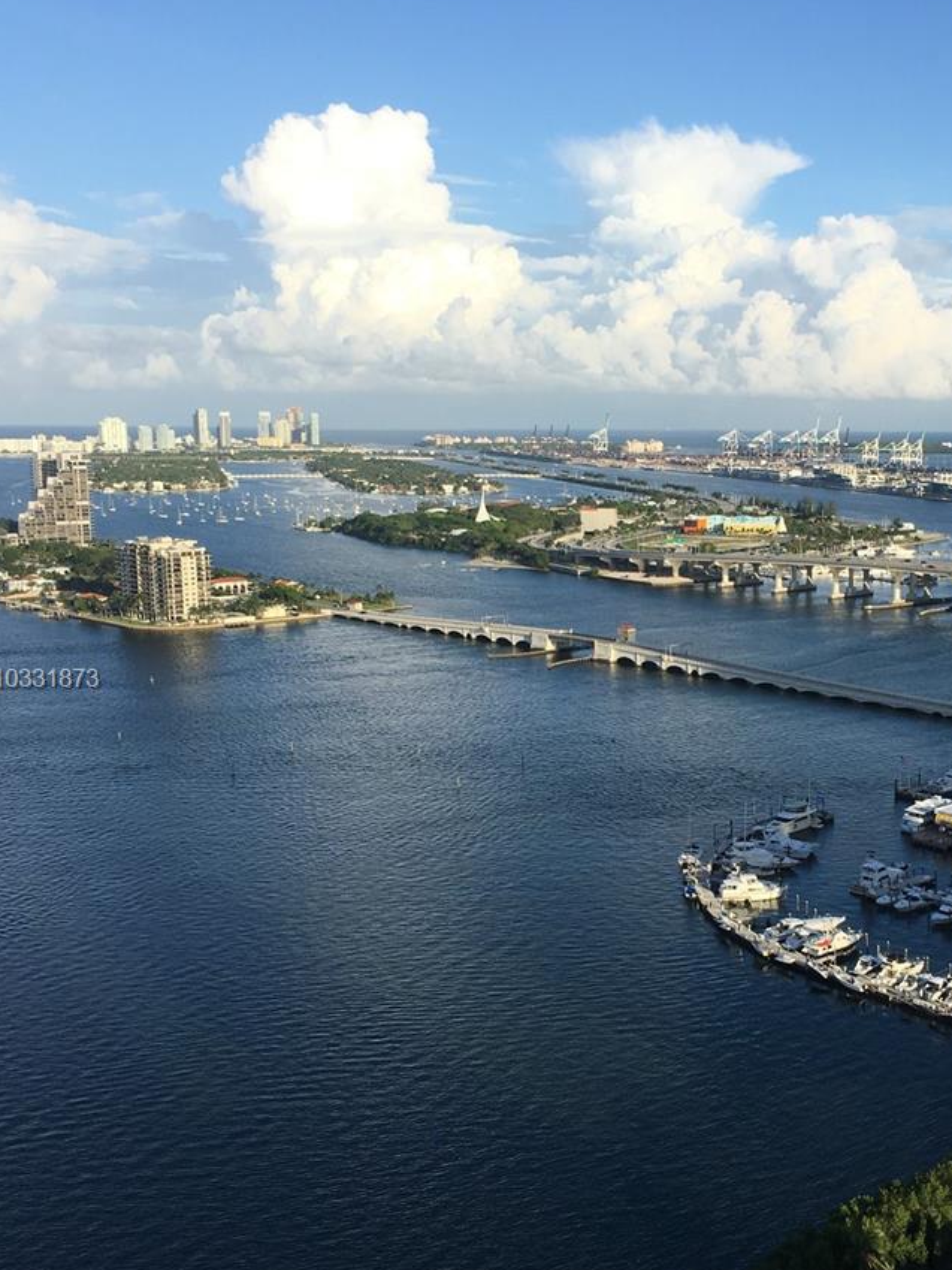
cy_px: 682
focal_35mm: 41
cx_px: 643
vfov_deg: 45.7
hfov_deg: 34.8
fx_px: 1503
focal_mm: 4.15
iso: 25
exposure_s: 1/1131
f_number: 2.2
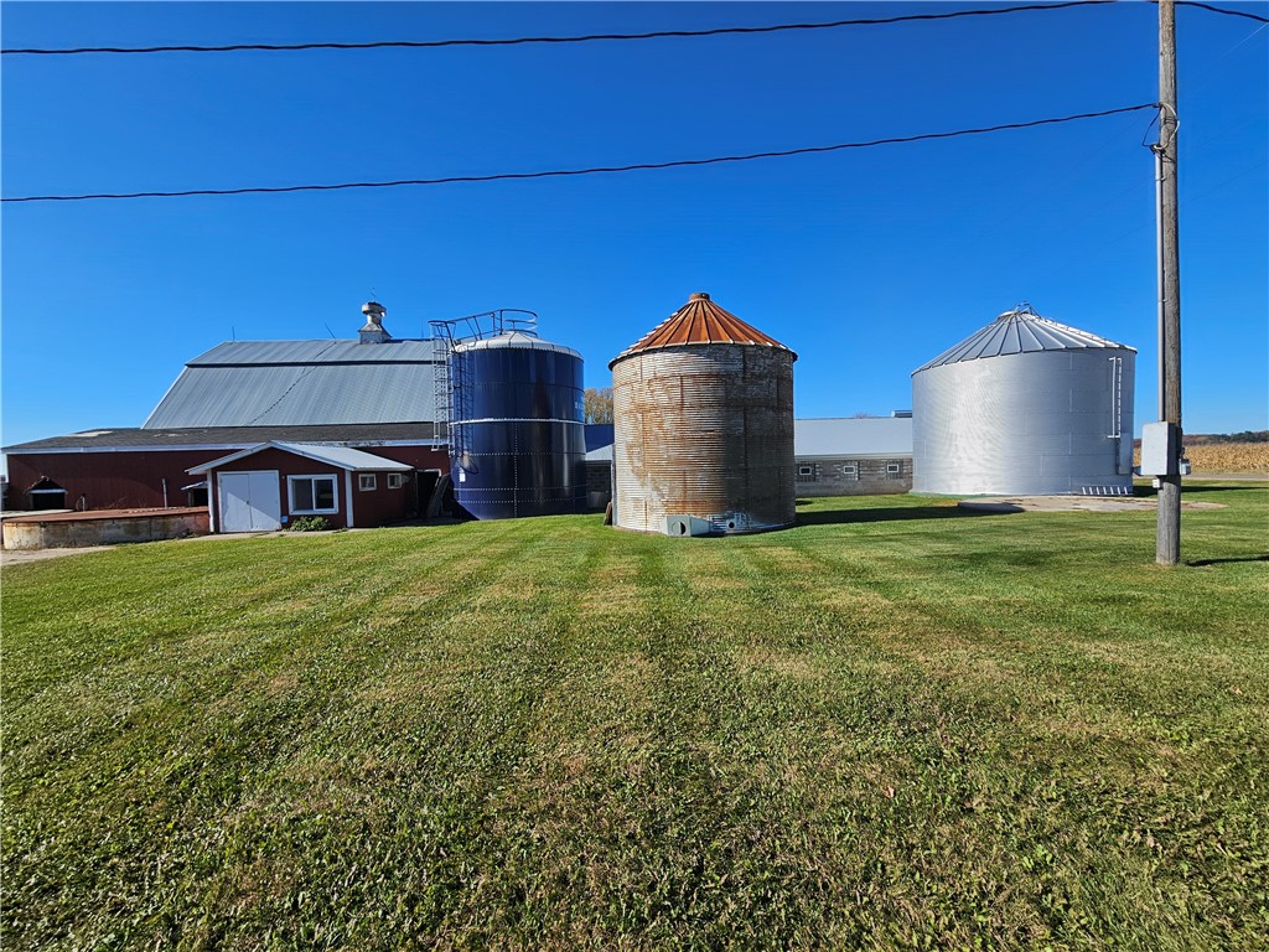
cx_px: 634
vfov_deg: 89.9
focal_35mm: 13
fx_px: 477
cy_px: 476
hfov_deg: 106.2
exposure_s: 1/2693
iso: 50
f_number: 2.2
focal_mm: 2.2
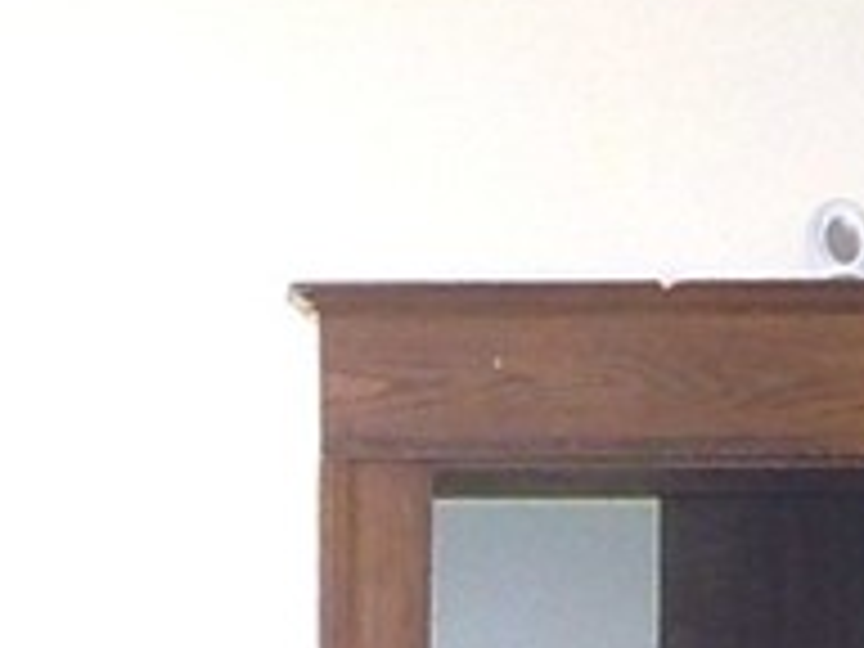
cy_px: 1377
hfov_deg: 12.2
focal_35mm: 160
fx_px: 3994
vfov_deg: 8.7
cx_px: -76
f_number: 3.3
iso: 200
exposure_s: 1/30
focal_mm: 4.1
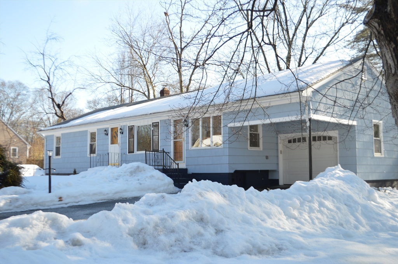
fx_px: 464
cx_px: 199
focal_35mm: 42
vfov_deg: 31.8
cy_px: 132
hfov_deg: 46.4
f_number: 7.1
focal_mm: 28
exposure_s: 1/200
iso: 100
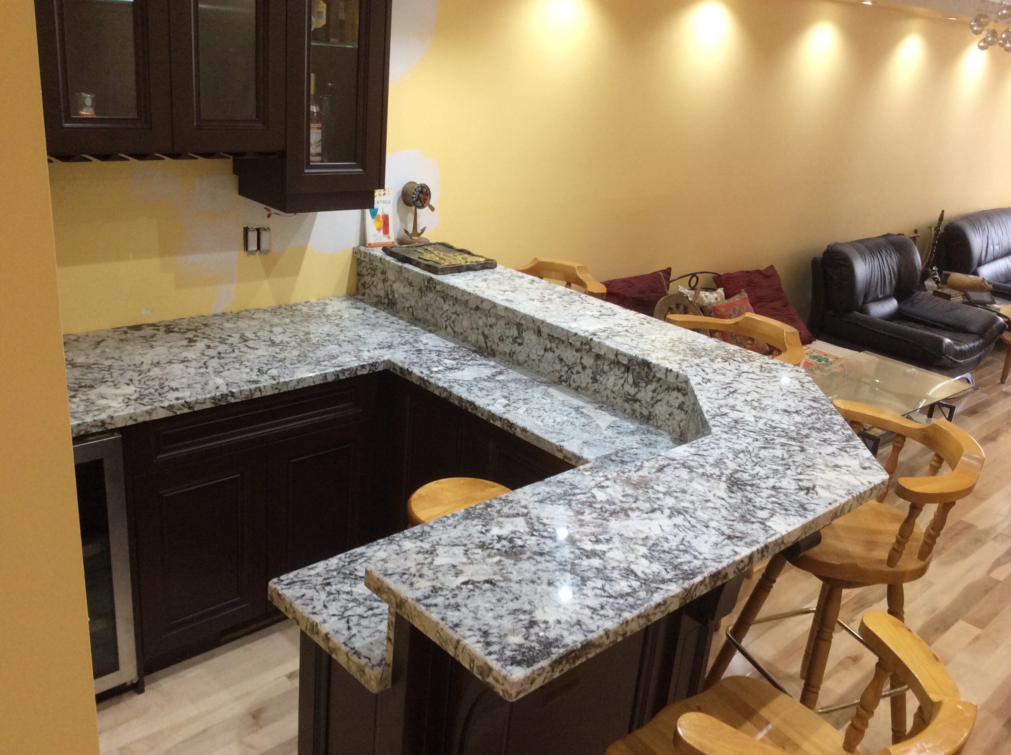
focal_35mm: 33
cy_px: 378
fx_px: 962
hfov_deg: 55.4
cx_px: 506
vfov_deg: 42.8
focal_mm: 3.3
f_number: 2.4
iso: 80
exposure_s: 1/24
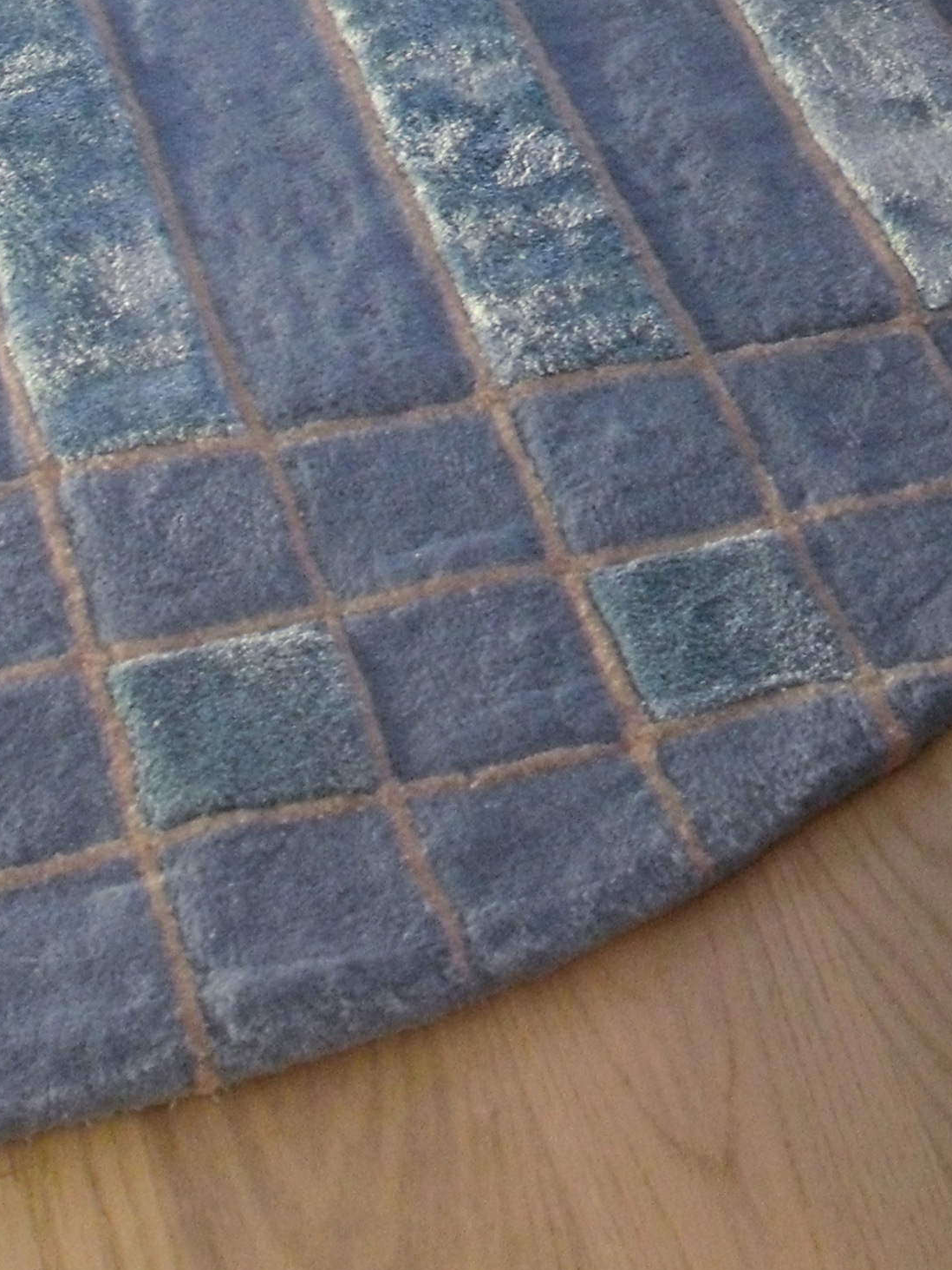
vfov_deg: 15.4
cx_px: 764
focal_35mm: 123
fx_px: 4508
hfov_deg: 12.0
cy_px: -260
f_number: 3.5
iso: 400
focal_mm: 6.3
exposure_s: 1/19
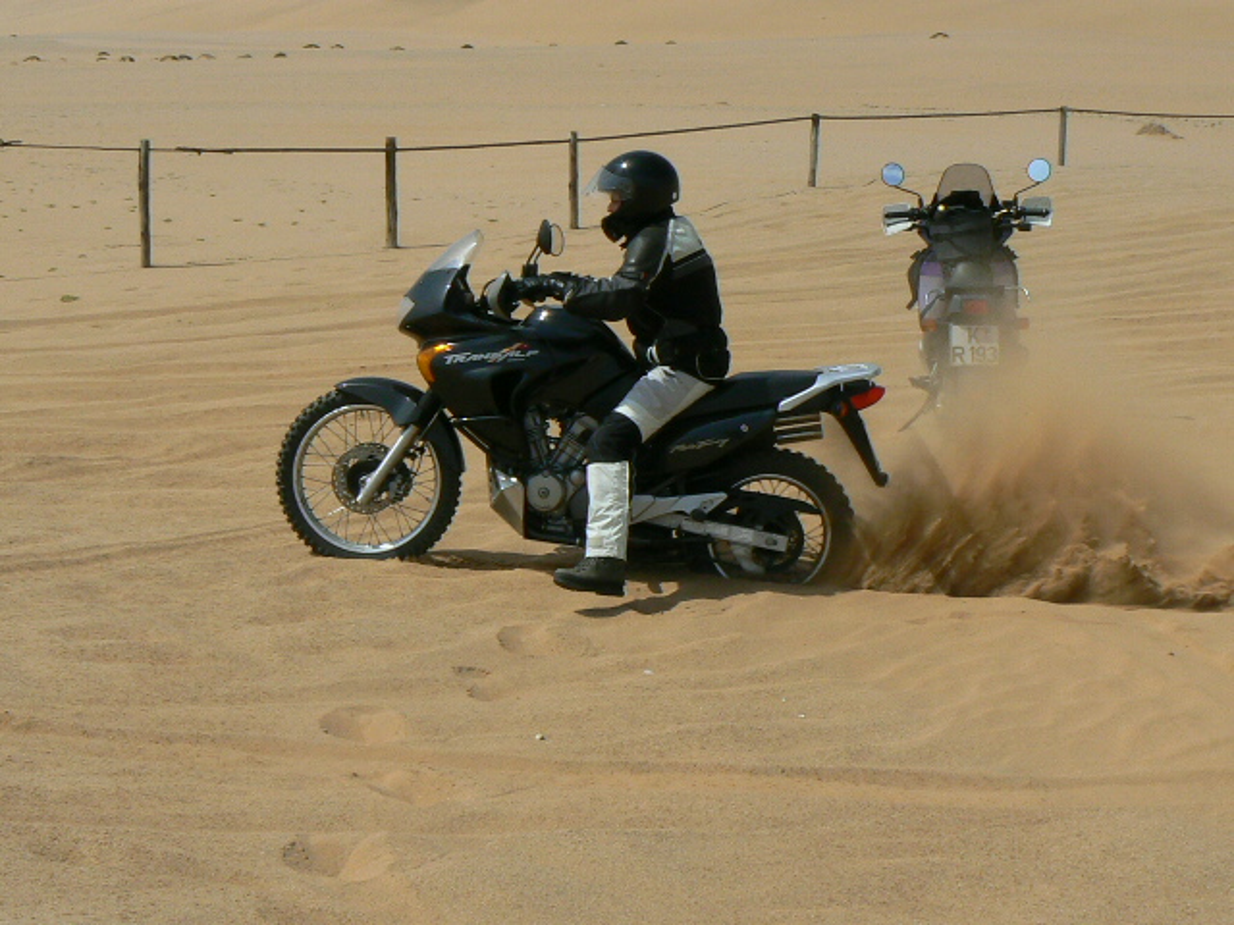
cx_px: 617
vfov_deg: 39.7
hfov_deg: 51.4
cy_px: 462
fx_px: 1283
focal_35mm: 36
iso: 80
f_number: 8
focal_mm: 6
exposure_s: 1/500
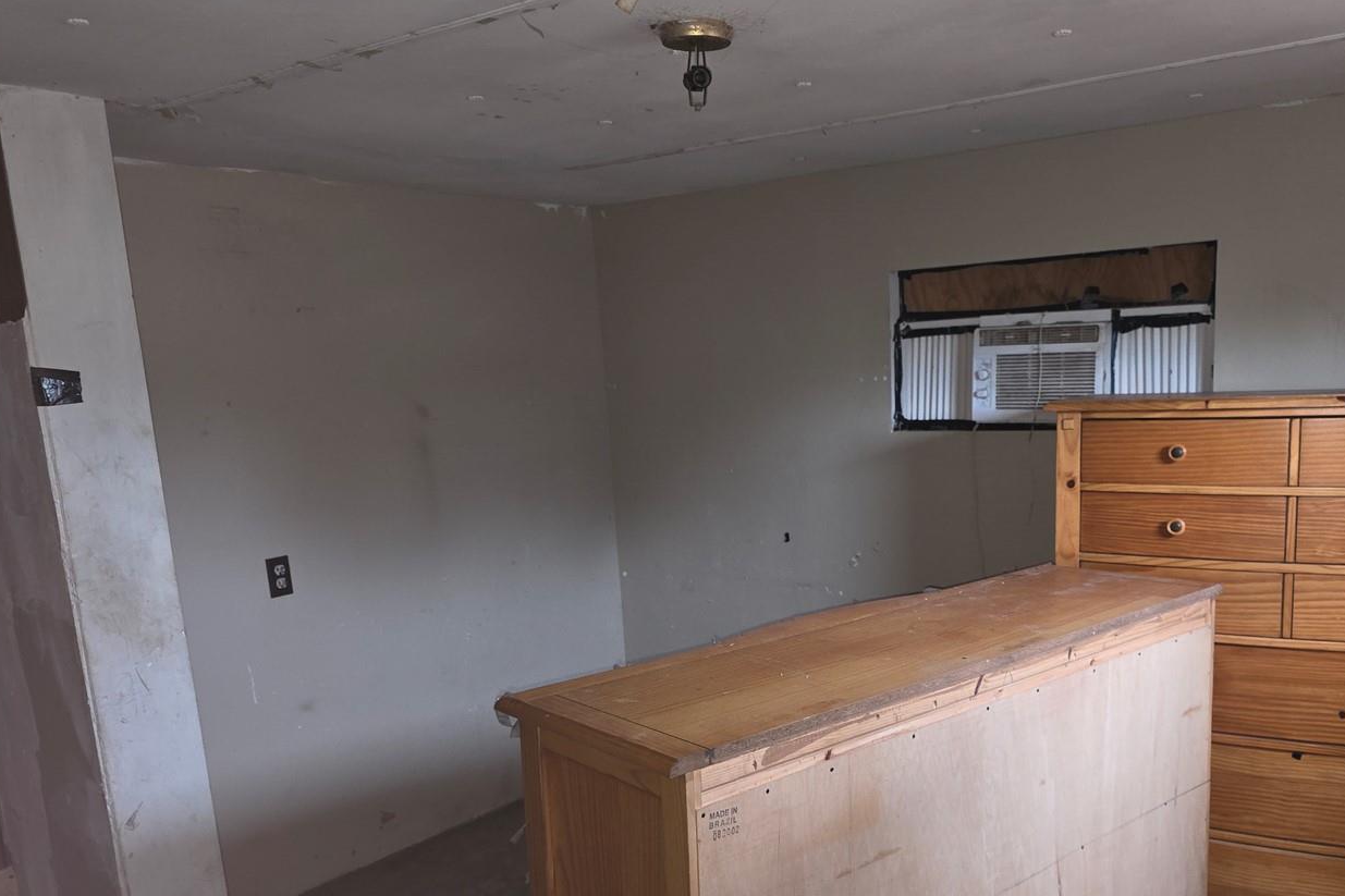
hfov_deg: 60.1
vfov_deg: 41.9
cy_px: 574
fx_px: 1158
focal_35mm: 31
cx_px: 751
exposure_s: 1/20
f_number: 1.7
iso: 160
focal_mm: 6.3
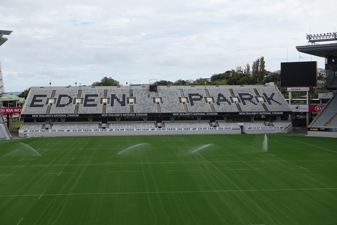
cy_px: 112
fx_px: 524
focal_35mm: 56
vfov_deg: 24.2
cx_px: 168
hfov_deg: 35.6
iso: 125
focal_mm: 20.43
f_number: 5.6
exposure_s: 1/320
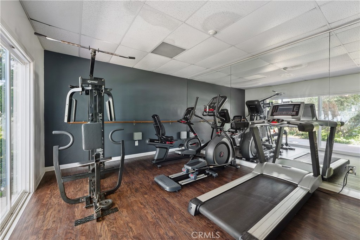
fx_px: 140
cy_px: 120
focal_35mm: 14
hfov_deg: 104.3
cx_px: 180
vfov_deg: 81.1
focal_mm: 14
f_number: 9
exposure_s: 1/4
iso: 100
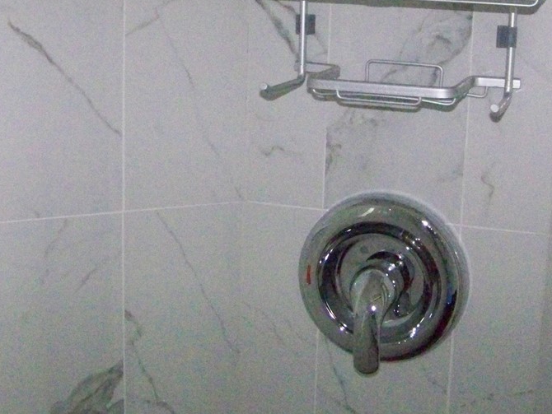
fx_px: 877
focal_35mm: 55
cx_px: 336
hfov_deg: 34.8
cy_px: 112
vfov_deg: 26.3
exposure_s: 1/500
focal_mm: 5.85
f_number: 2.8
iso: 1600
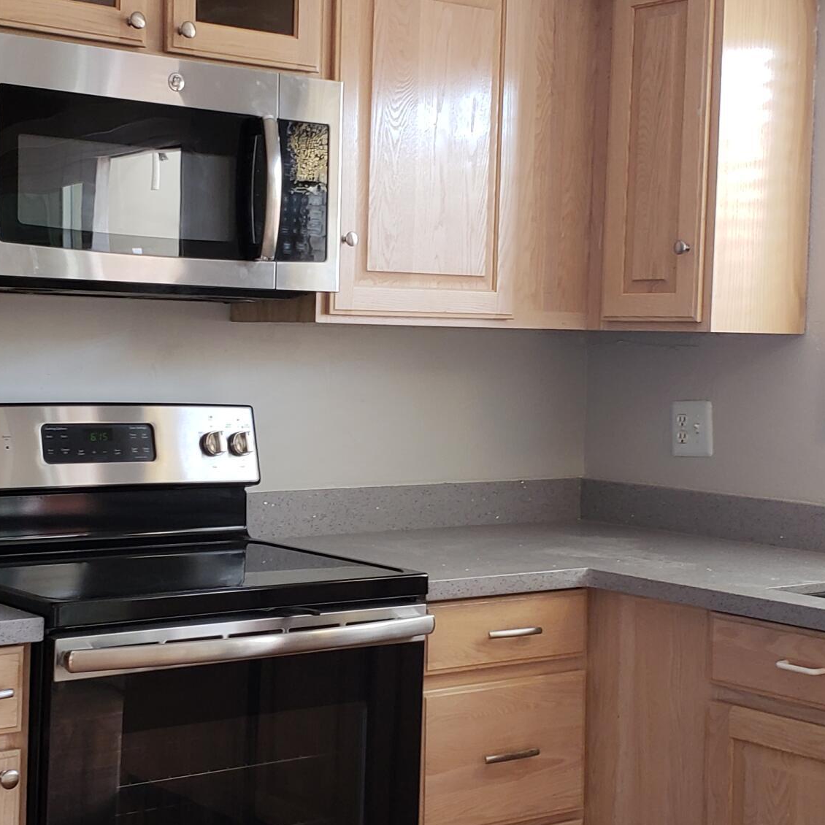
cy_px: 447
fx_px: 1645
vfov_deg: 28.1
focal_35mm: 61
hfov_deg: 28.1
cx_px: 339
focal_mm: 4.3
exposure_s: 1/50
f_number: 2.4
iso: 125
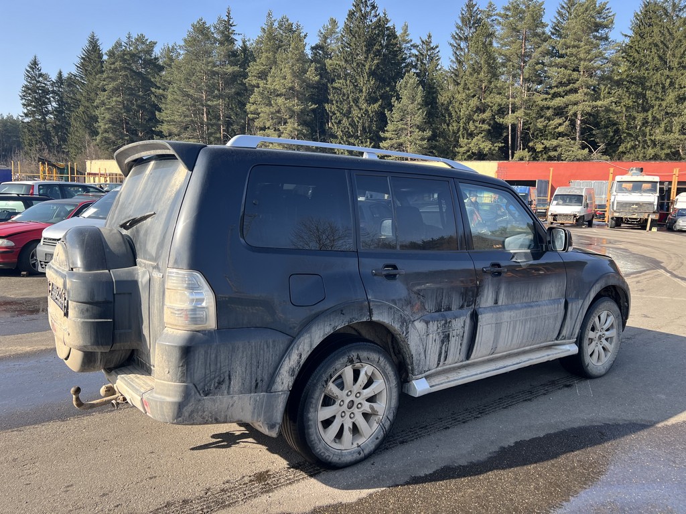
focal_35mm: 26
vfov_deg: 53.1
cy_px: 257
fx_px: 515
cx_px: 343
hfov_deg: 67.3
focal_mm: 5.7
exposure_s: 1/859
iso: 50
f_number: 1.5
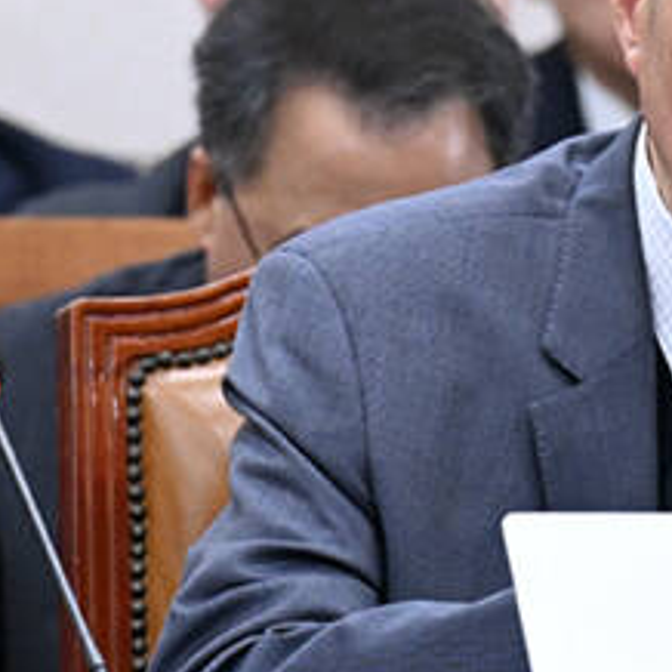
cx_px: 829
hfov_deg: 3.5
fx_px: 10938
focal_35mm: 498
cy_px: 276
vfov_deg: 3.5
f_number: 4
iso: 1600
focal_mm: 200
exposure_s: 1/250
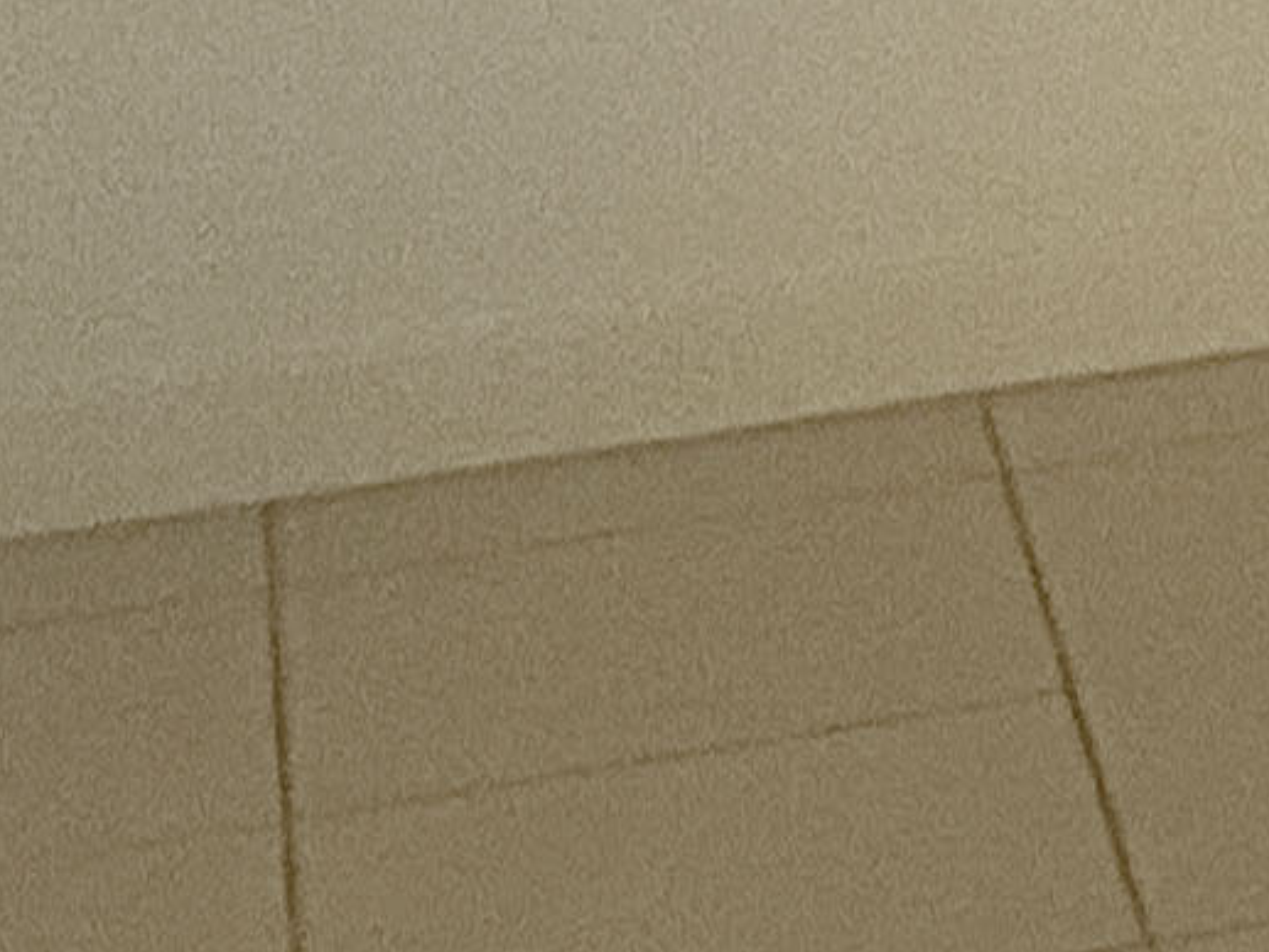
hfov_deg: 7.0
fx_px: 8287
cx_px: 4784
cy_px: -1205
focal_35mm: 226
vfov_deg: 6.3
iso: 64
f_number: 1.8
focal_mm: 3
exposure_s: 1/88
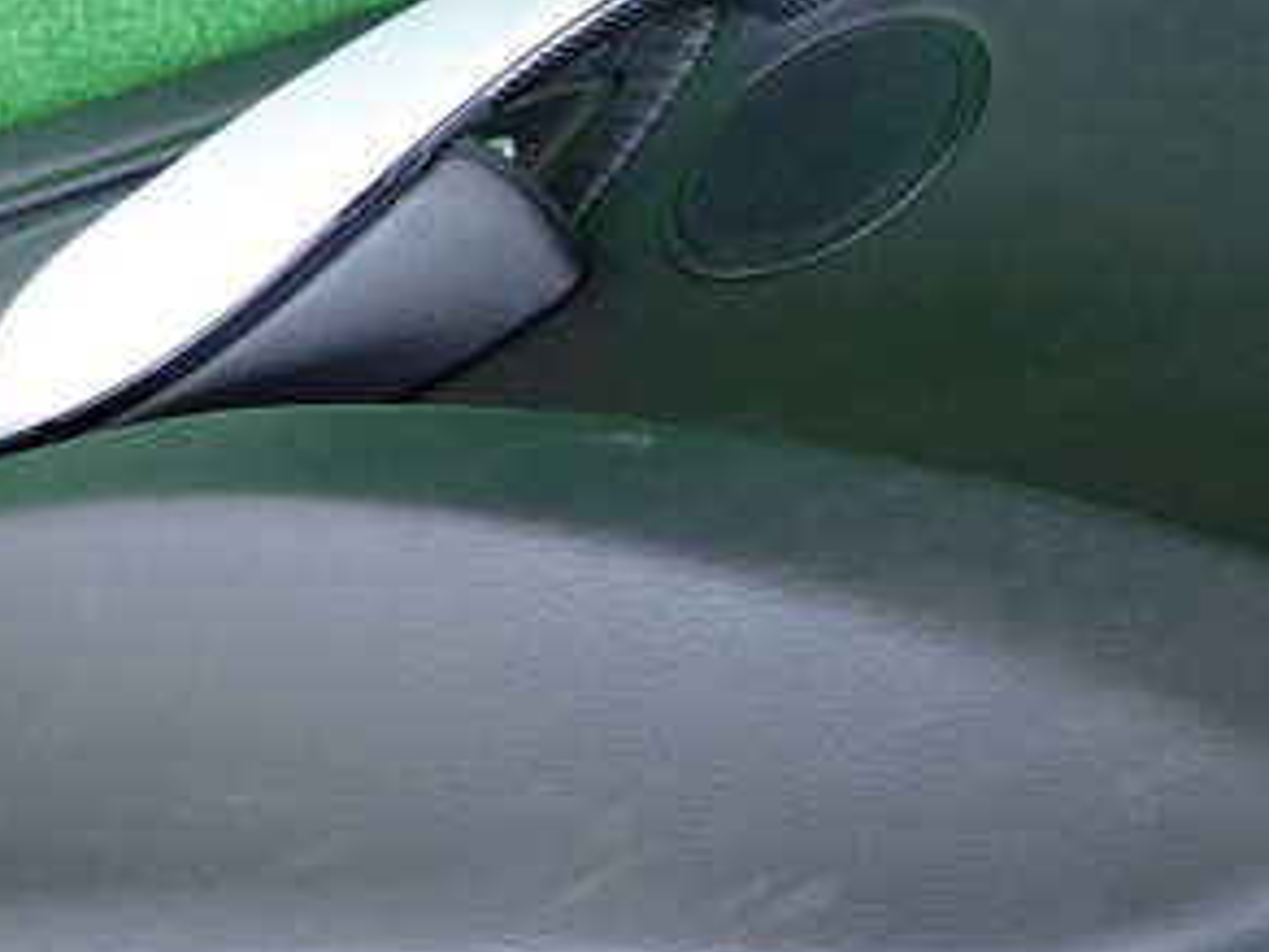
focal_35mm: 74
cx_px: 417
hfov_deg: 26.2
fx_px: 2713
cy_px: 383
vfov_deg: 19.9
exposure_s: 1/125
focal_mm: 6.37
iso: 1000
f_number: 2.5
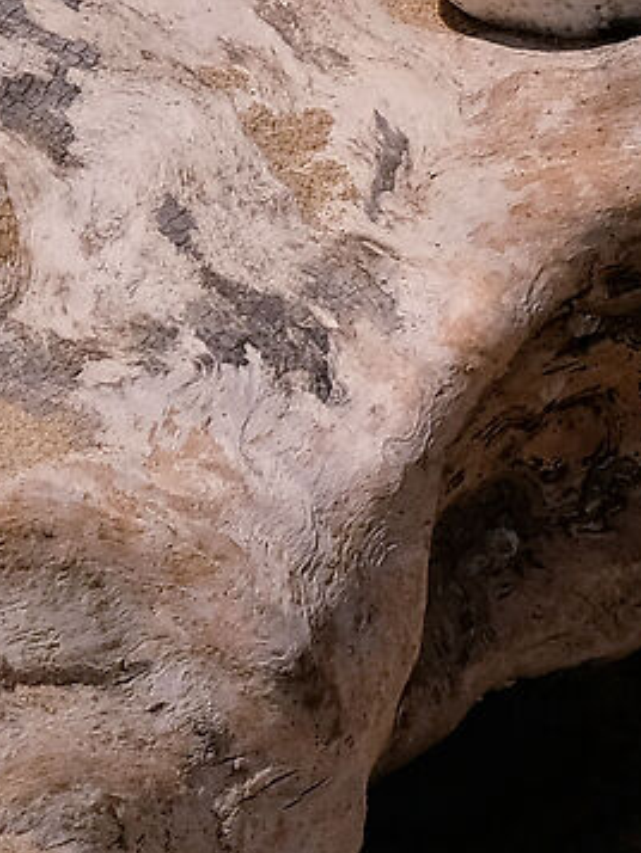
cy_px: -389
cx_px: 2208
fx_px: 13226
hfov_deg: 2.7
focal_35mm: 536
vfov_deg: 3.7
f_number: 14
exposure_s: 1/500
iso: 200
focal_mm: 55
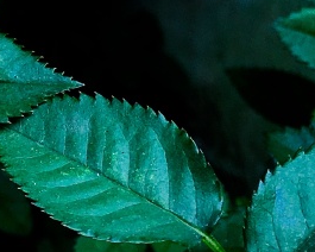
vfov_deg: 11.7
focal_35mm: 128
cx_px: -193
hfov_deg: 13.9
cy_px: -93
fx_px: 1193
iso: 25
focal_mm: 4.15
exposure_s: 1/194
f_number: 2.2
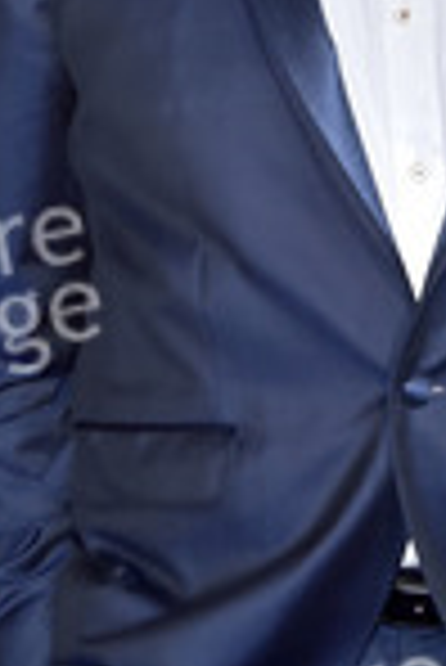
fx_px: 4913
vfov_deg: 7.7
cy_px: 90
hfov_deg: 5.2
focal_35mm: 265
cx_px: 363
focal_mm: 98
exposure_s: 1/250
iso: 500
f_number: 7.1
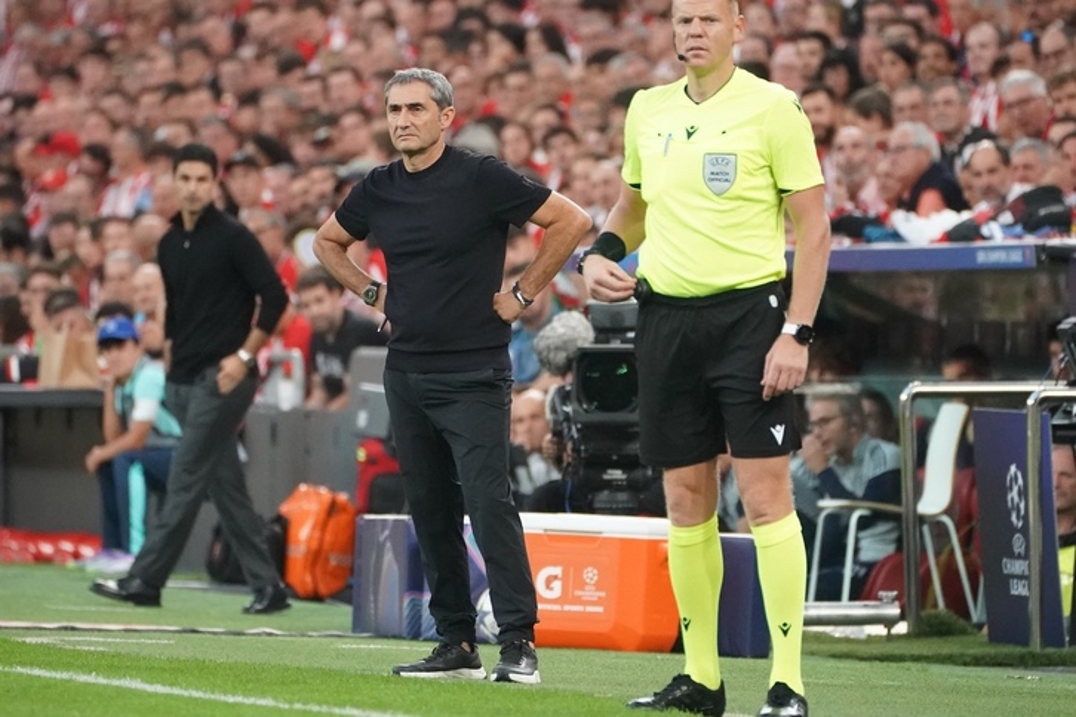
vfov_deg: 2.3
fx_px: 17932
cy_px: 358
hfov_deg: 3.4
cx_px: 538
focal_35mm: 600
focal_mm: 400
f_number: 5.6
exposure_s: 1/1000
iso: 8000
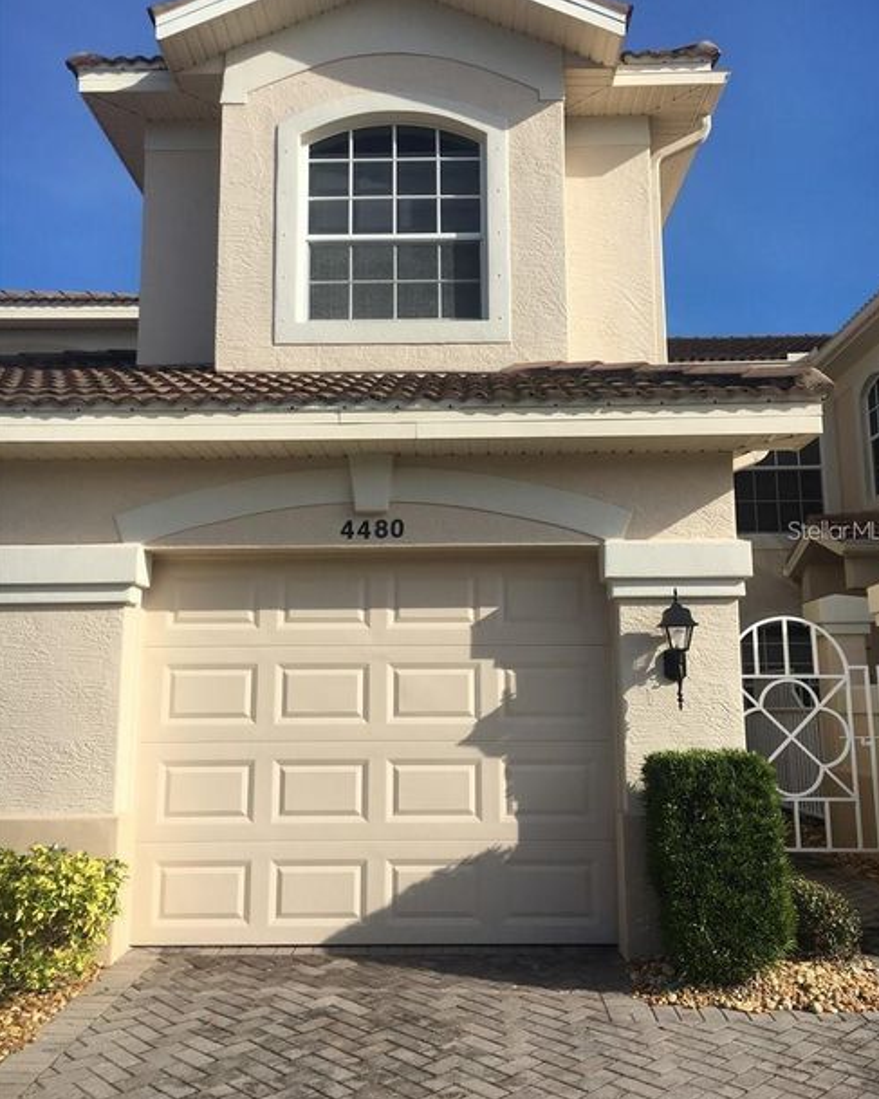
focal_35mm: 31
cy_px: 530
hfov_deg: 47.1
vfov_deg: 57.2
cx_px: 448
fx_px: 1008
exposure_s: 1/1789
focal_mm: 4.15
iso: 25
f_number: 2.2
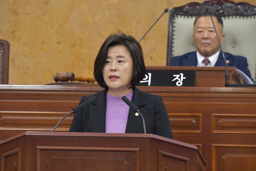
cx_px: 117
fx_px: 2375
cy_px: 88
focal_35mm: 334
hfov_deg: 6.2
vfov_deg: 4.1
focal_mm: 300
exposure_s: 1/320
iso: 12800
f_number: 9
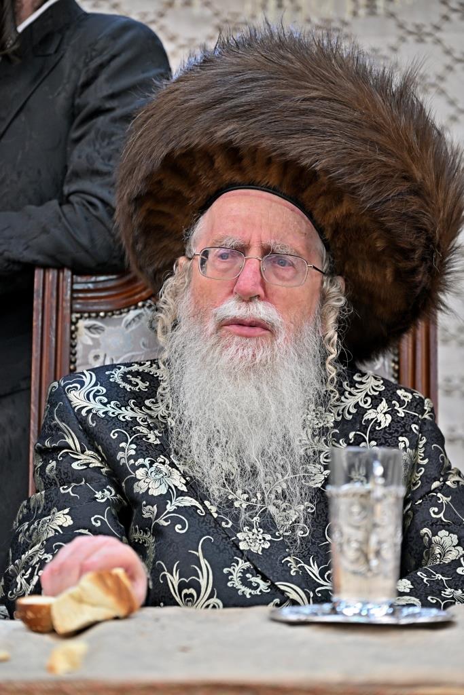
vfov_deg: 17.8
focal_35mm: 115
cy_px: 348
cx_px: 232
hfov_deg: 11.9
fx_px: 2222
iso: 640
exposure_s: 1/160
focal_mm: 115
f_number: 4
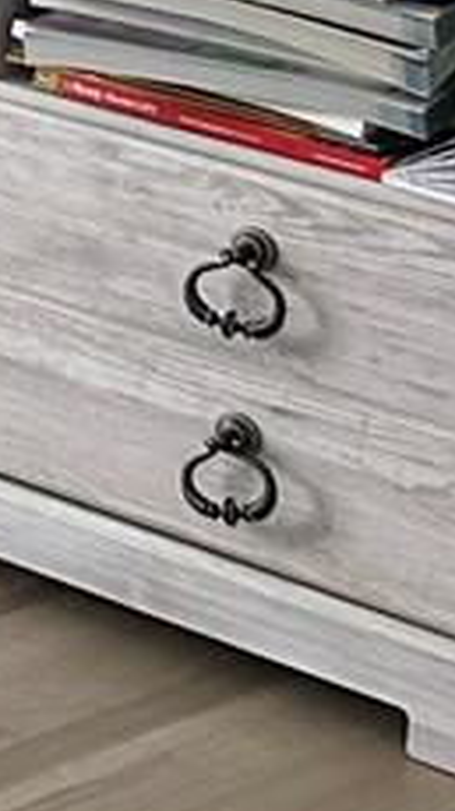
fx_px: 3912
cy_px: -518
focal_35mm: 182
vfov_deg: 11.2
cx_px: -1965
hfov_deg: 5.1
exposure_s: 1/594
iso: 80
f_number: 1.78
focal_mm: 6.86
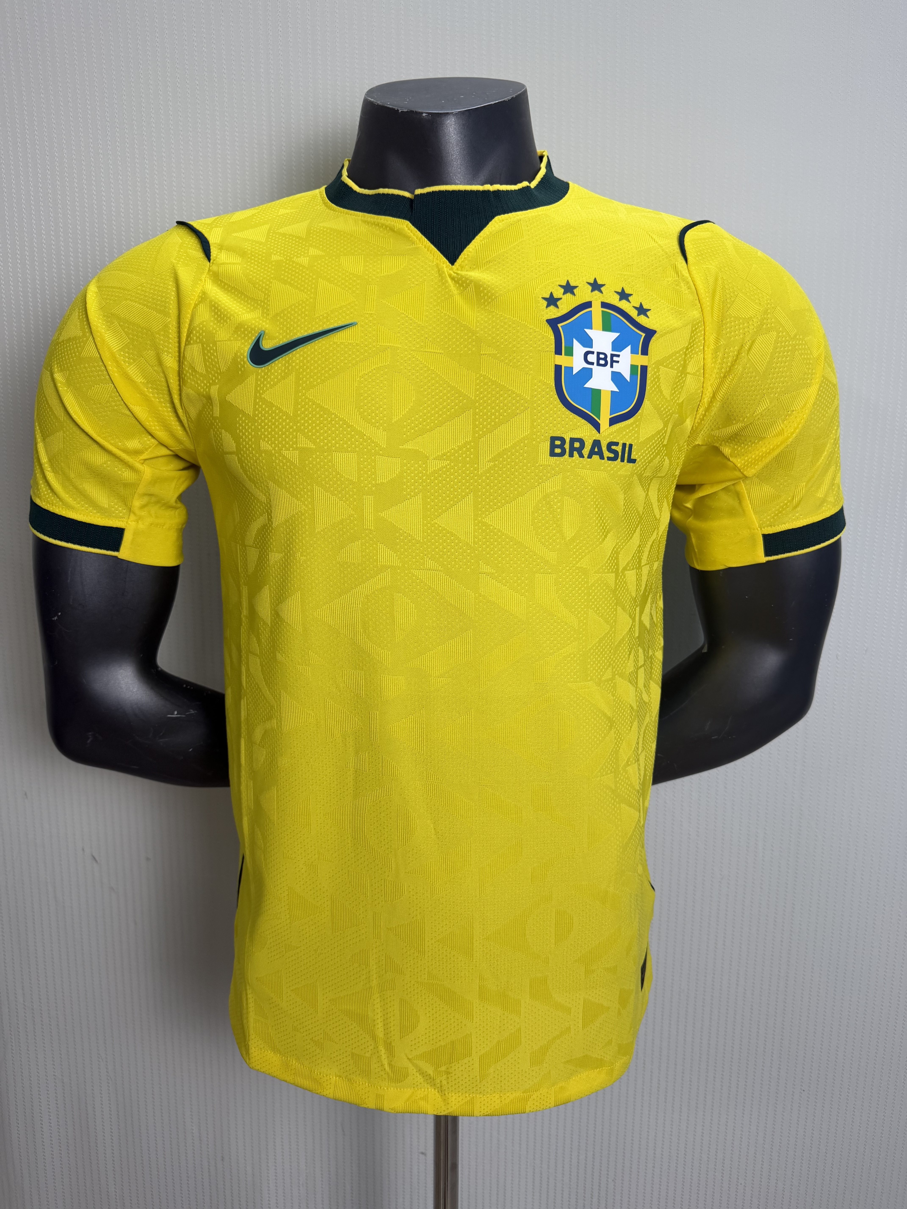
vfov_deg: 71.6
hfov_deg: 56.8
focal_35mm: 24
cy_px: 604
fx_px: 838
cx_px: 454
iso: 80
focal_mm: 6.76
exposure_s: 1/100
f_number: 1.78
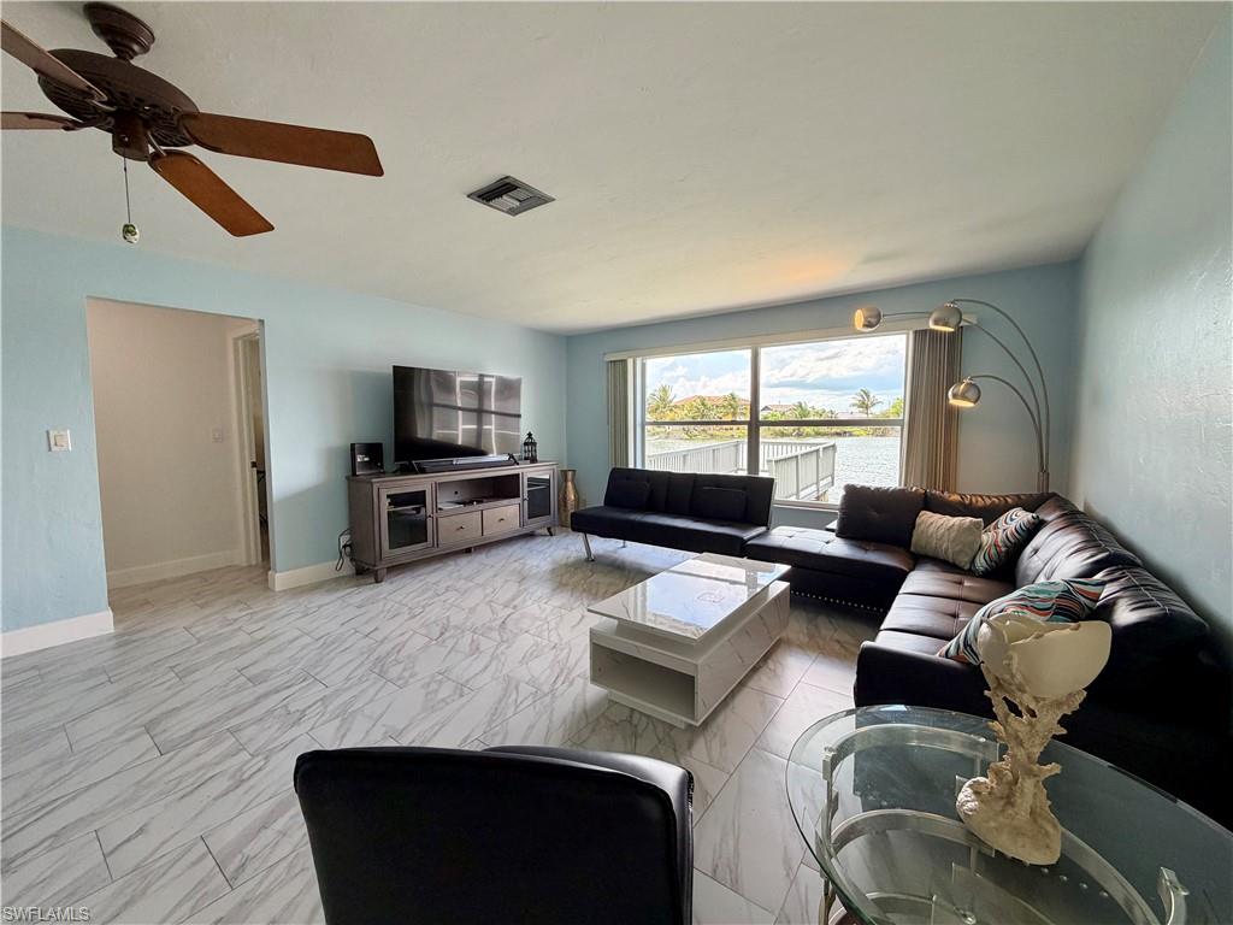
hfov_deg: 102.1
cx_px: 616
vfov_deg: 85.7
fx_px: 499
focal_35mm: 14
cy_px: 462
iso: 160
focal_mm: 2.22
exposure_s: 1/120
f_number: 2.2
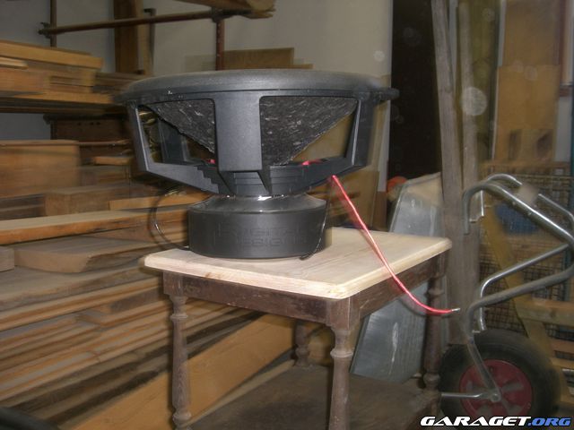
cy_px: 215
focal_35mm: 38
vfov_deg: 37.7
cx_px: 287
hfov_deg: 49.0
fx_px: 630
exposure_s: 1/60
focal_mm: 6.2
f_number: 2.7
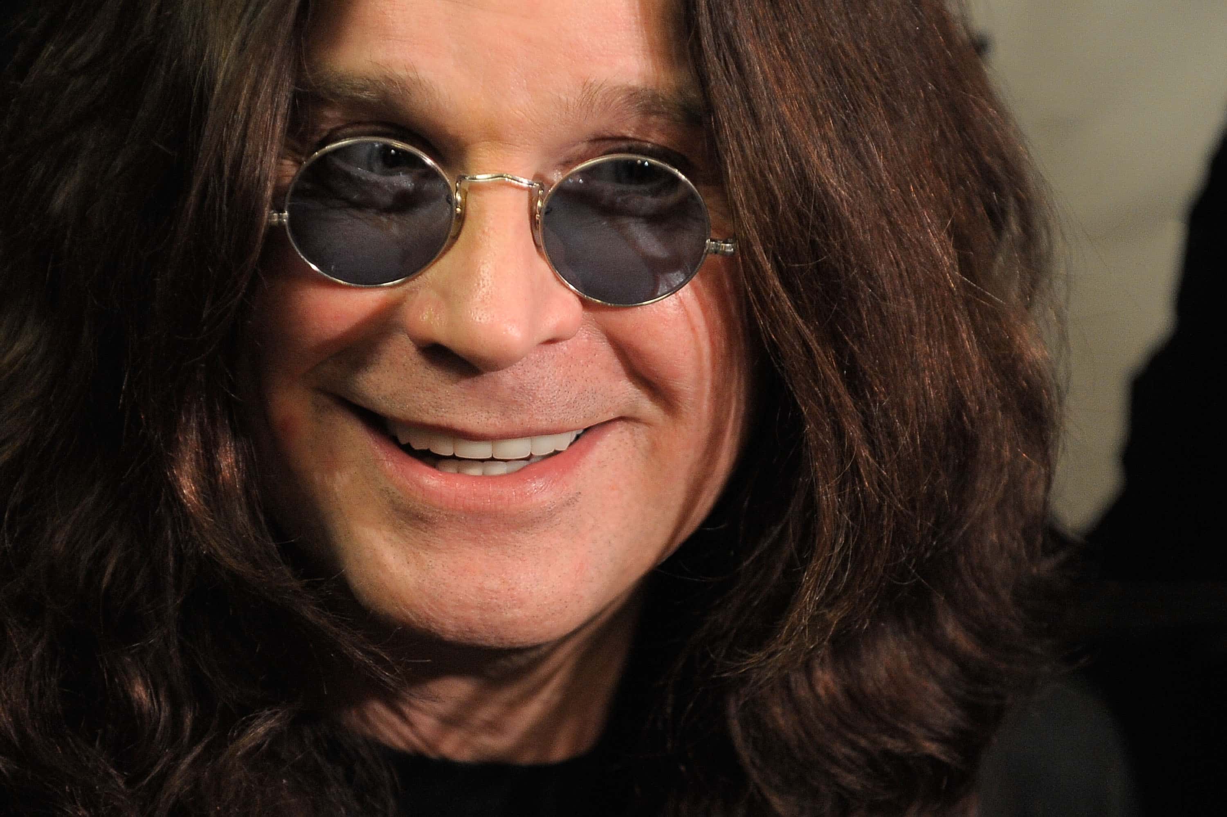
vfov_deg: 6.9
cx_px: 614
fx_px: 6813
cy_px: 408
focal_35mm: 200
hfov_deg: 10.3
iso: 1600
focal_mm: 200
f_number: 3.2
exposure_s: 1/160
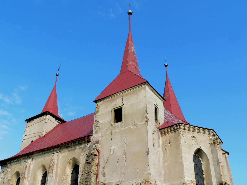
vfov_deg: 39.7
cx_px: 124
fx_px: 257
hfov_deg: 51.4
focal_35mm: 36
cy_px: 92
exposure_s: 1/125
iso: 100
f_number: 8
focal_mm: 6
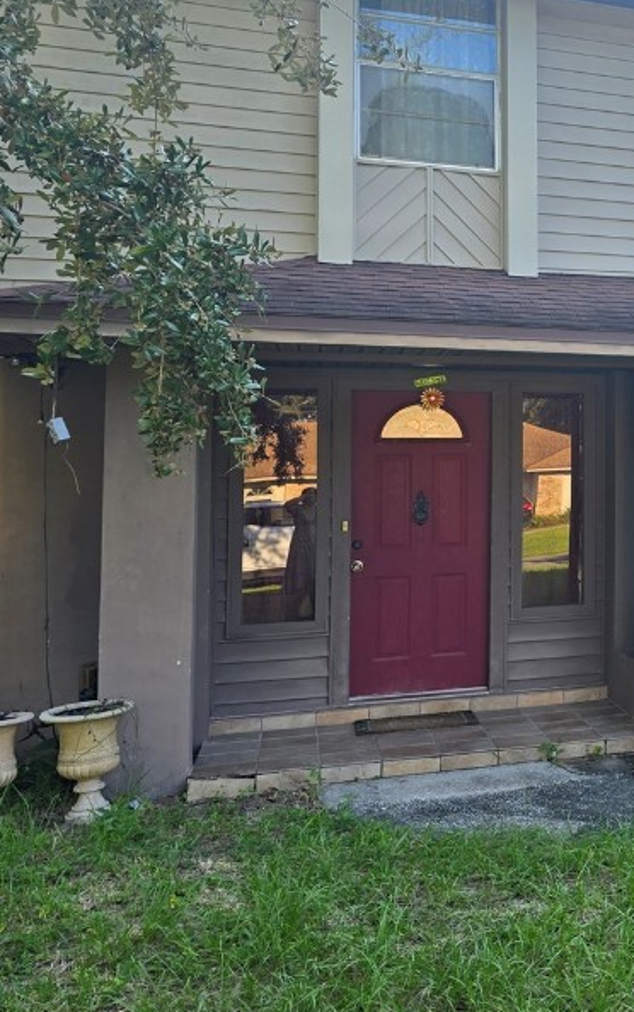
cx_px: 818
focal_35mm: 42
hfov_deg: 26.2
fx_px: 1159
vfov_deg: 46.9
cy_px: 405
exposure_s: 1/180
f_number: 1.7
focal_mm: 6.3
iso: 16
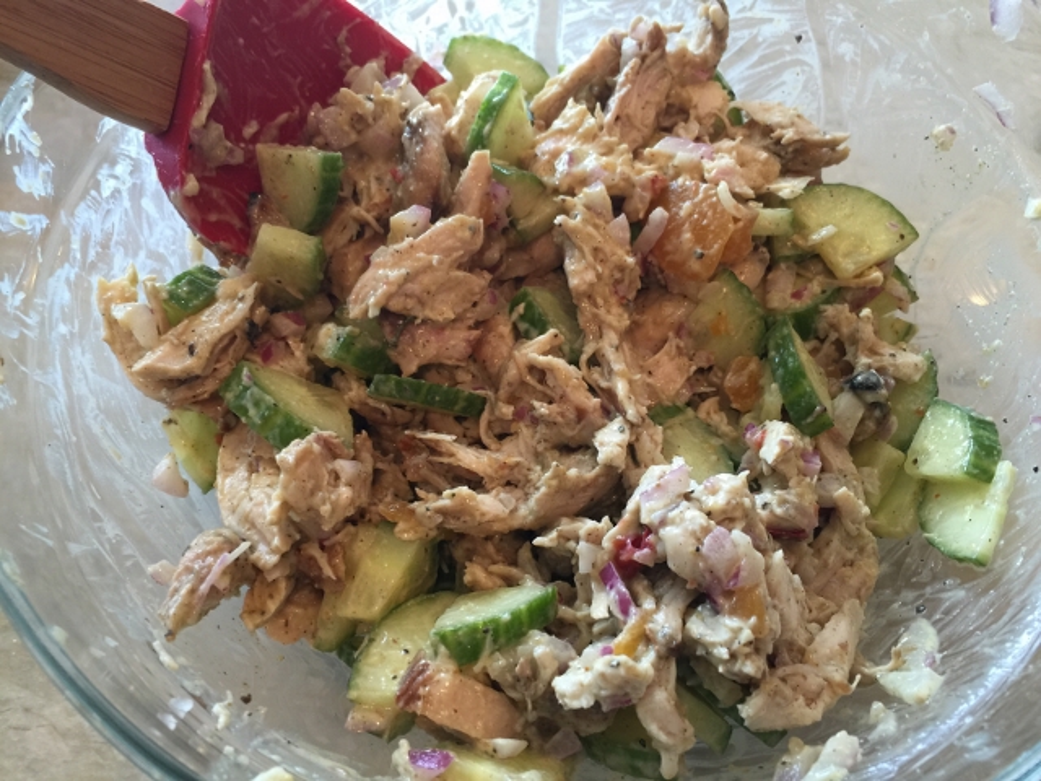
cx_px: 520
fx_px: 872
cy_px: 390
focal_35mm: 29
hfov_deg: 61.7
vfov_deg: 48.2
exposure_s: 1/30
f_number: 2.2
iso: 50
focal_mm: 4.15
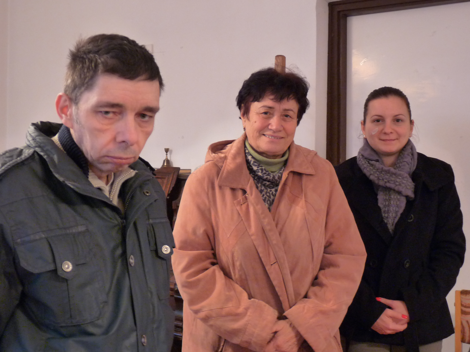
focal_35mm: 46
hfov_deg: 41.2
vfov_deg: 31.5
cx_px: 215
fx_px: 625
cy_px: 159
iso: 400
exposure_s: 1/8
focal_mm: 6.5
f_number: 3
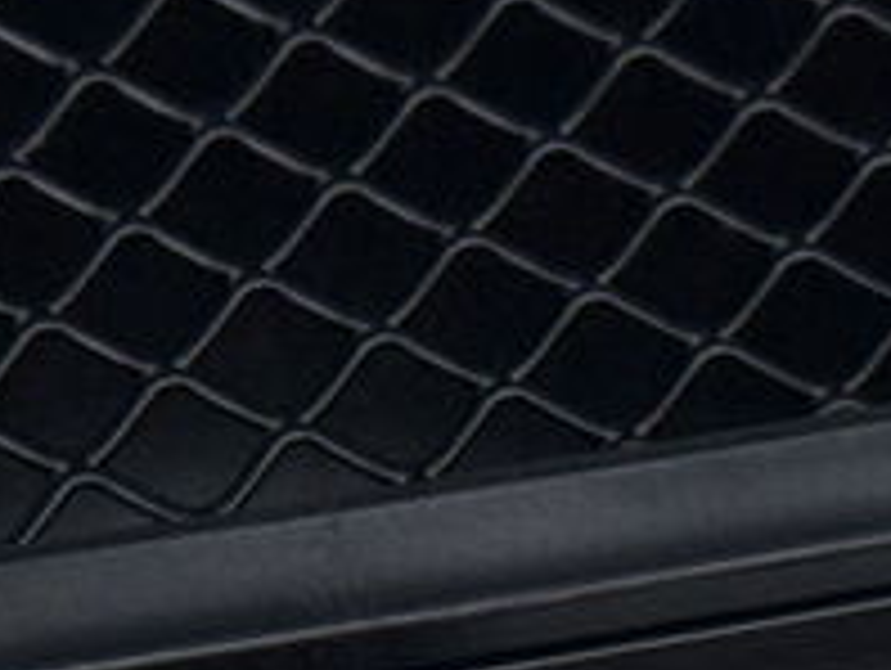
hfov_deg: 8.0
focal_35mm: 248
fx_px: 6391
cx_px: 477
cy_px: 1479
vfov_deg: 5.8
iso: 64
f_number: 1.78
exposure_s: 1/1642
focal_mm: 6.76
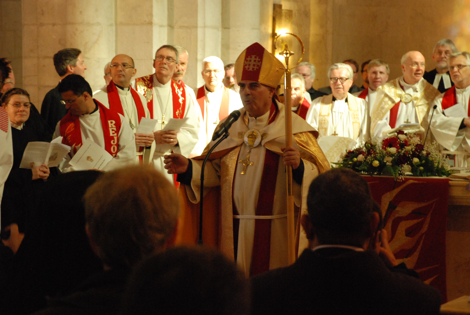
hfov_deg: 17.0
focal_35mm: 120
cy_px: 158
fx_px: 1570
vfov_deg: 11.5
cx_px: 235
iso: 1600
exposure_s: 1/40
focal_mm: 80
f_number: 5.6
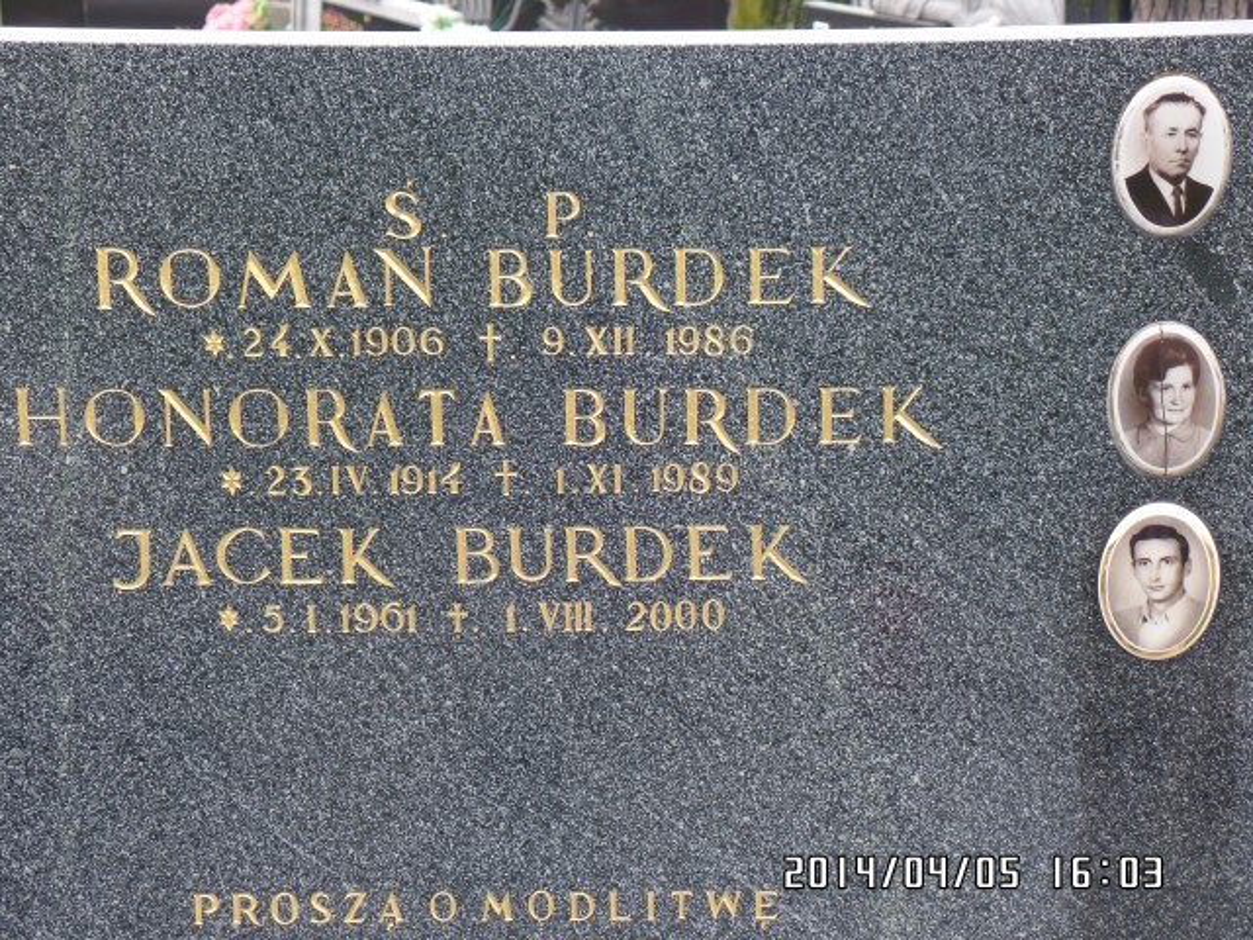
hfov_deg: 17.3
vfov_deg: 13.0
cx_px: 626
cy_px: 470
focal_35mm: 114
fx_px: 4126
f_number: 4
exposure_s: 1/60
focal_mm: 20.3
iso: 100
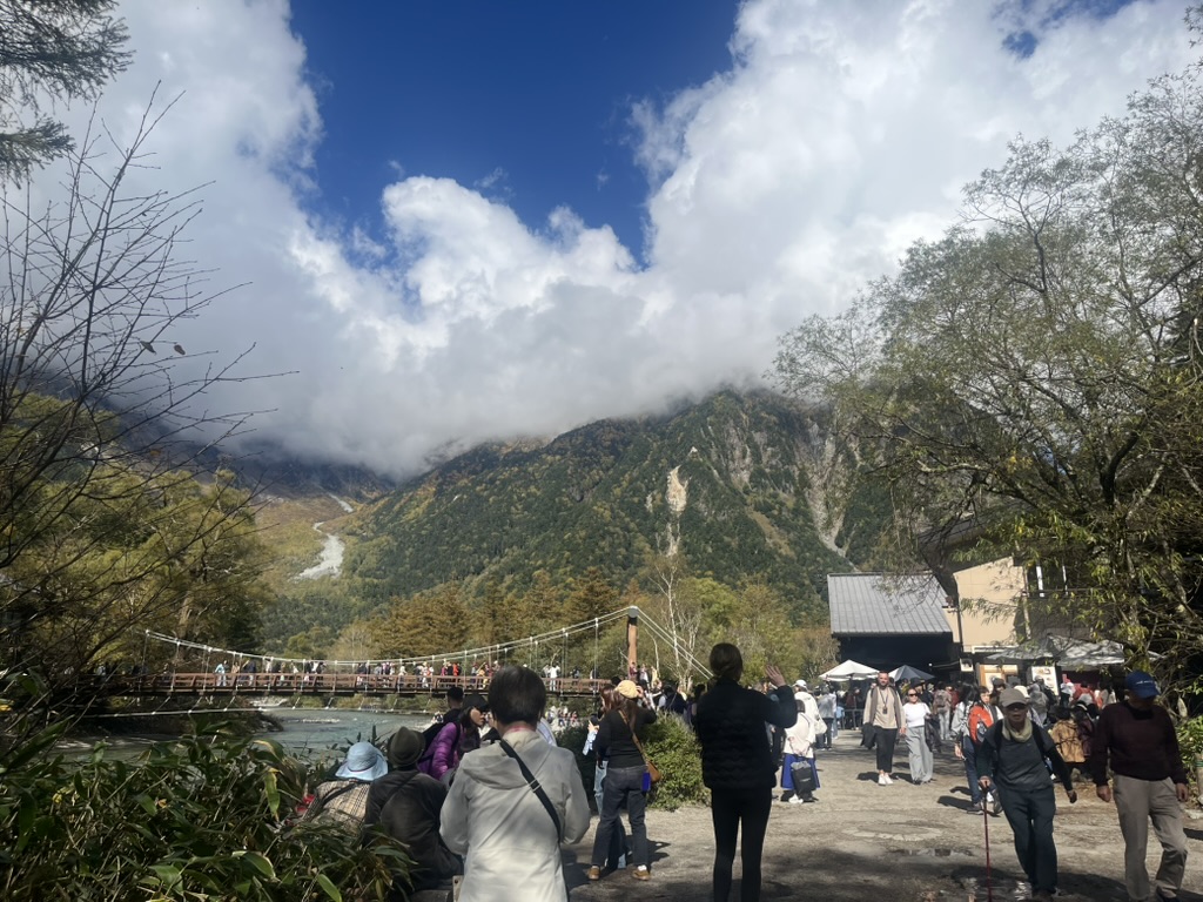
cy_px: 451
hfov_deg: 67.3
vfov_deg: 53.1
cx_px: 602
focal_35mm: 26
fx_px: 904
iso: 50
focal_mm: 5.1
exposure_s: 1/6173
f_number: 1.6
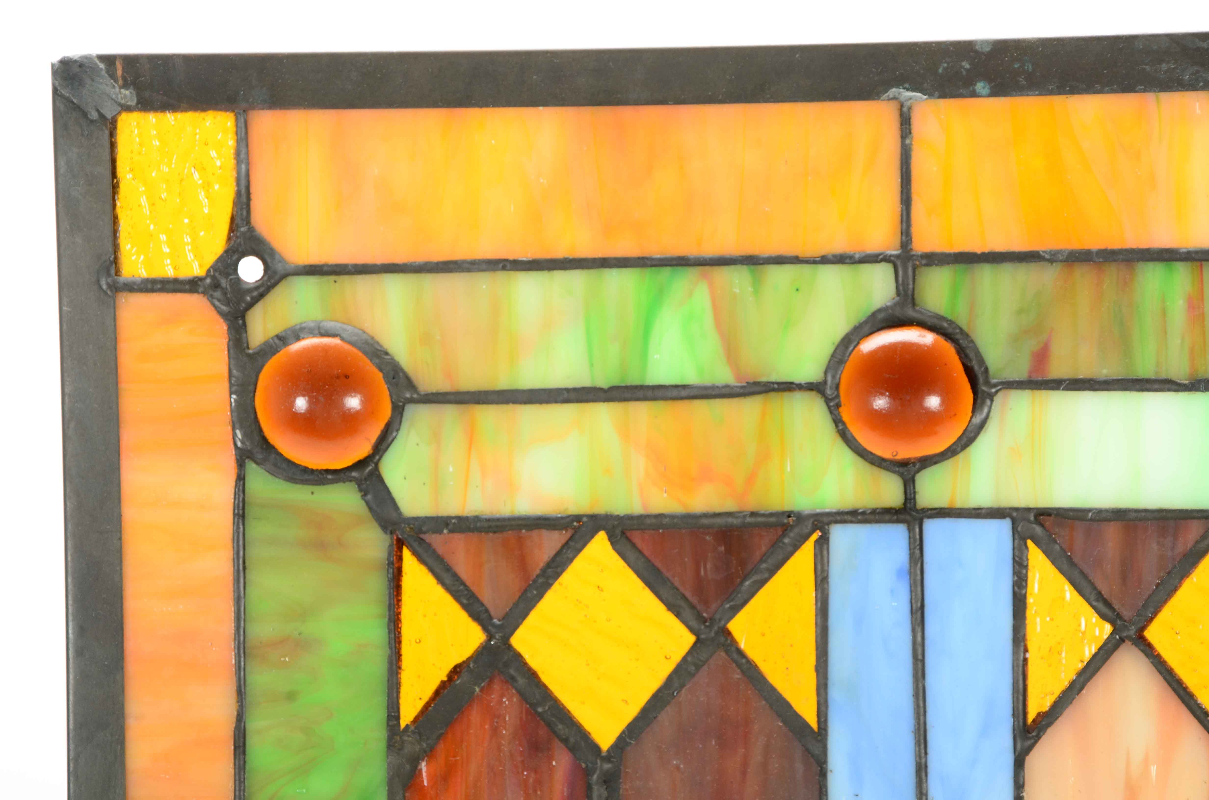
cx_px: 604
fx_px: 5278
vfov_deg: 8.7
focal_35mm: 158
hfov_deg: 13.1
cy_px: 400
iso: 200
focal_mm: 105
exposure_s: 1/160
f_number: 11
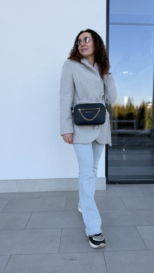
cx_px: 90
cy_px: 139
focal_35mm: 27
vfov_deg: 69.9
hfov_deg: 42.8
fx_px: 196
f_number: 1.78
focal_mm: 6.76
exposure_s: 1/622
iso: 80
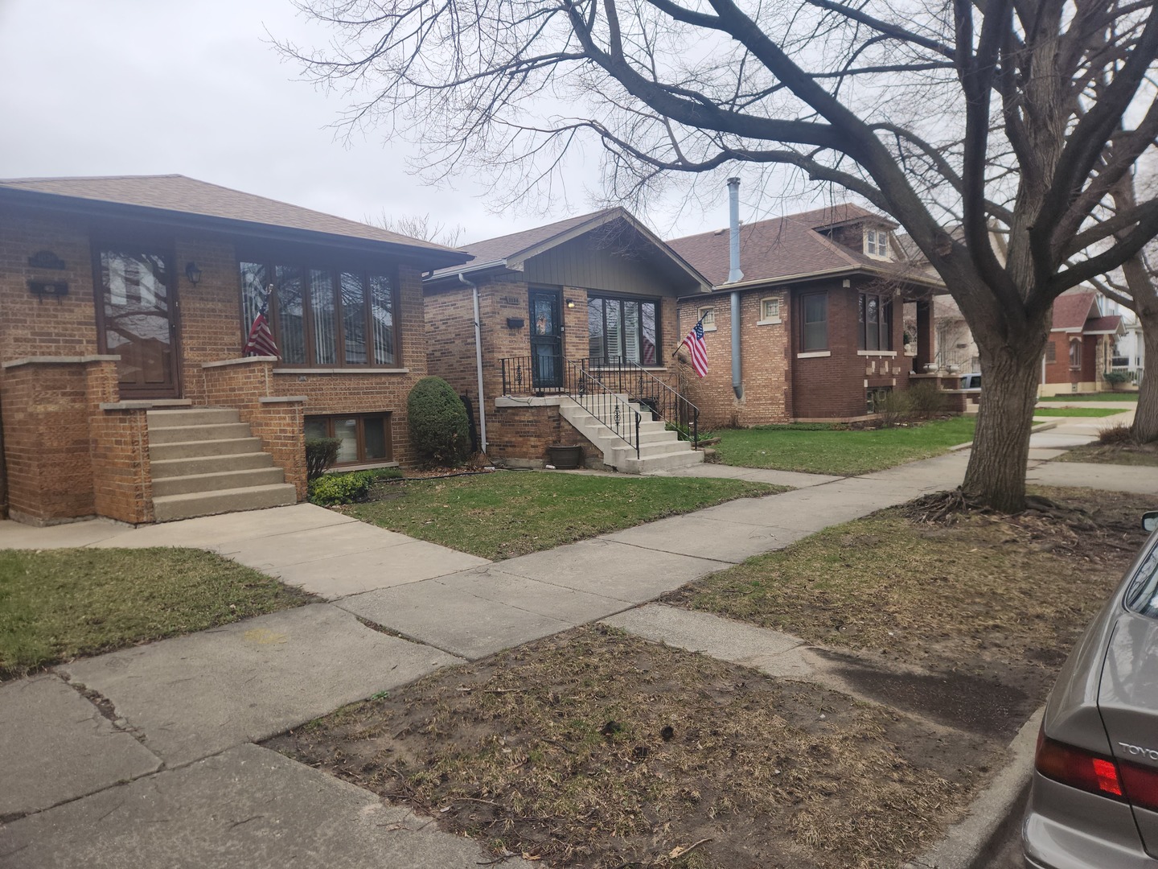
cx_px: 579
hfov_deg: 73.9
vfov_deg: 58.9
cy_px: 434
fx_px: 769
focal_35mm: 23
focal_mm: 5.4
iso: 20
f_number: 1.8
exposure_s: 1/1047
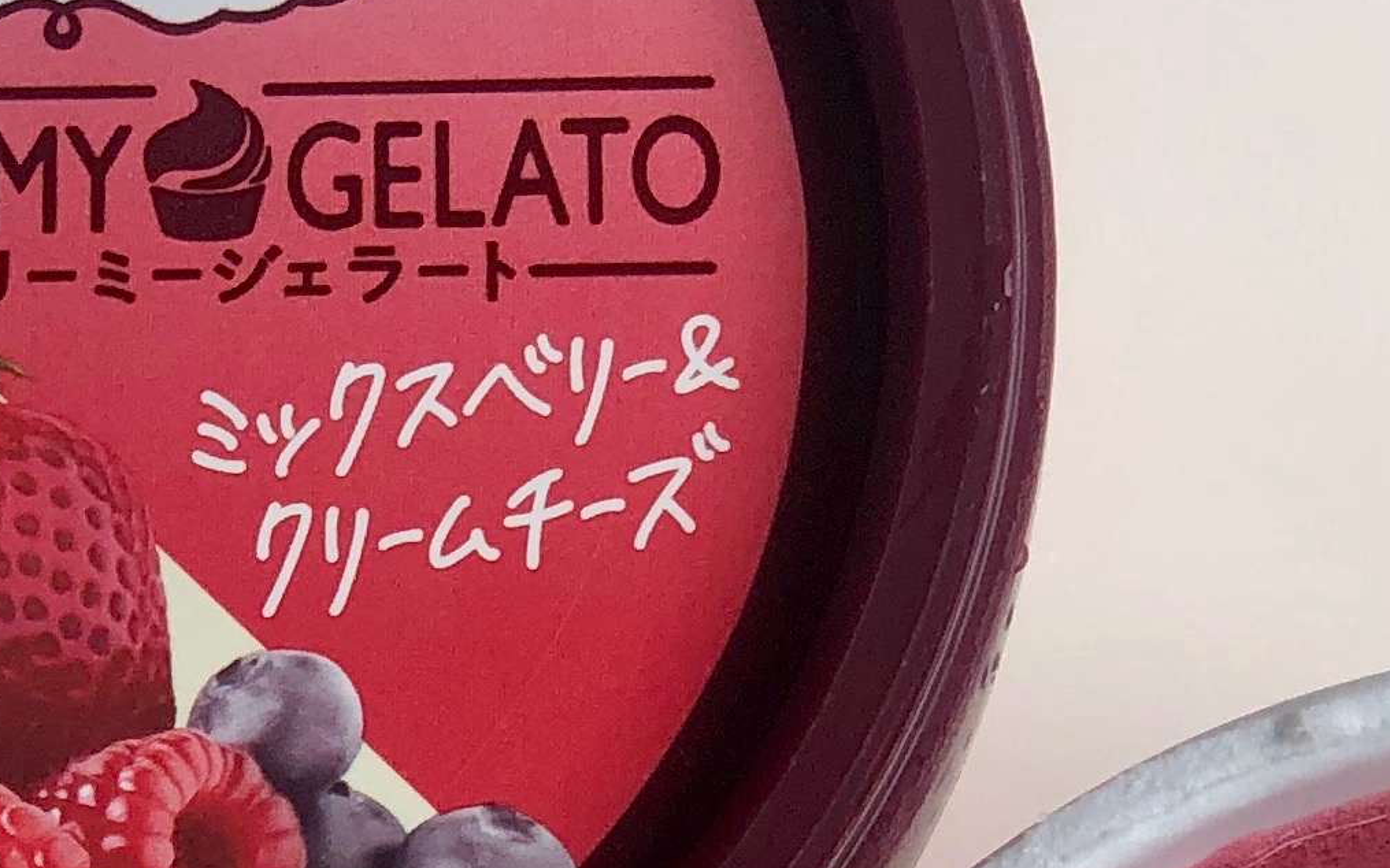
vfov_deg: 6.0
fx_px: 8295
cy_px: 957
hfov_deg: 9.6
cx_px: 505
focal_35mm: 219
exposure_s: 1/344
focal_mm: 6
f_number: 2.4
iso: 16
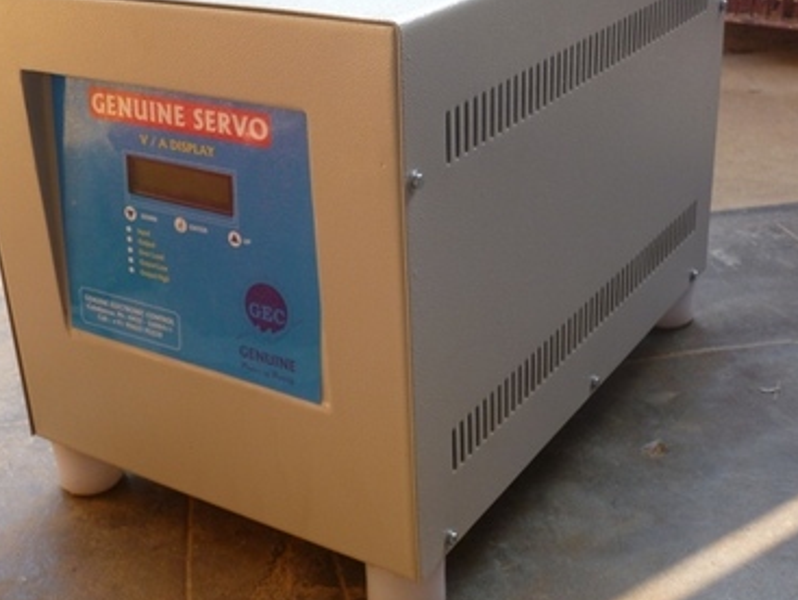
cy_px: 238
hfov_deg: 38.9
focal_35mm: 49
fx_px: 1131
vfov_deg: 29.6
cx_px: 376
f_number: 3.1
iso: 100
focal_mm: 6.4
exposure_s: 1/100
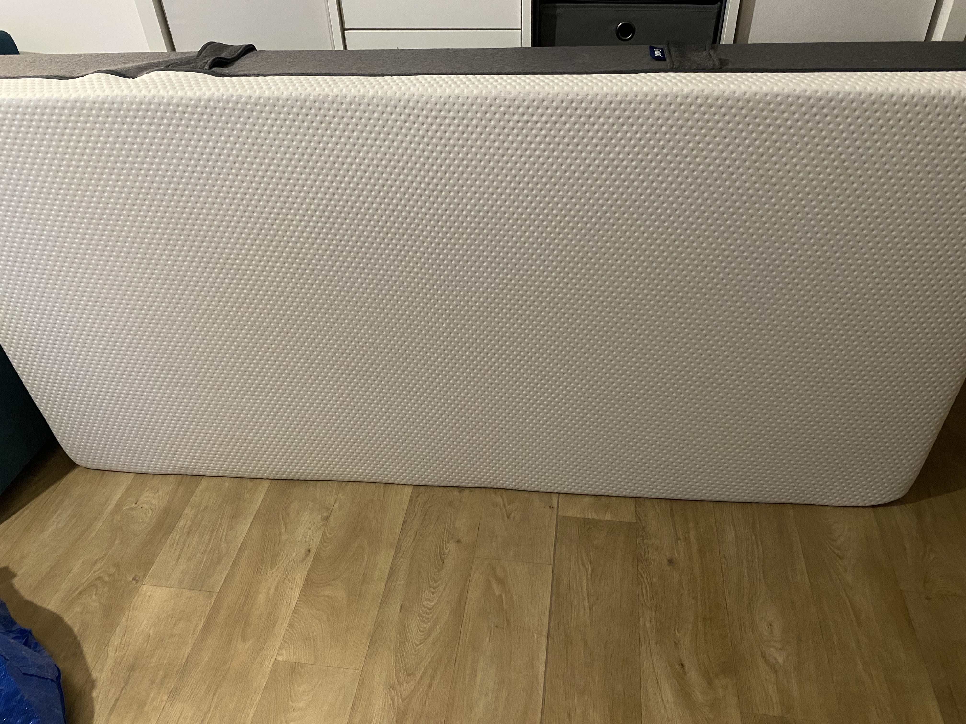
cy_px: 362
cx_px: 483
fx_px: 726
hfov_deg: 67.3
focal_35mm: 26
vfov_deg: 53.1
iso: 500
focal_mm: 4.25
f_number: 1.8
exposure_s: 1/33
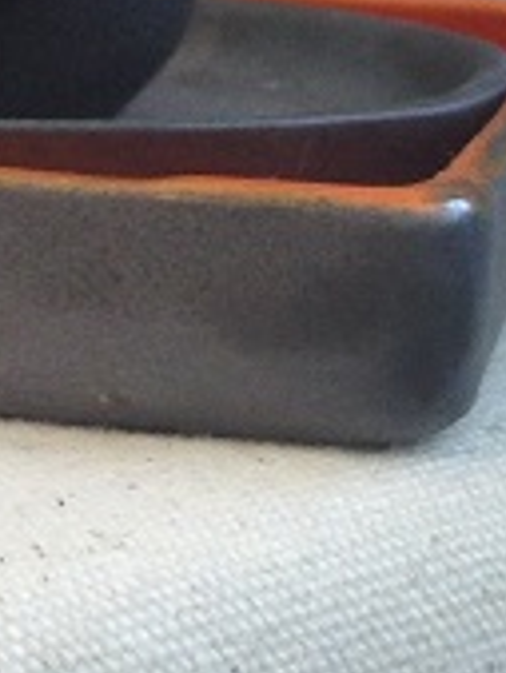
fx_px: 4029
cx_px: -845
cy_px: -677
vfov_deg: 9.0
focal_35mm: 207
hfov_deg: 6.7
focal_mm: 4.28
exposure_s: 1/30
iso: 50
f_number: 2.4
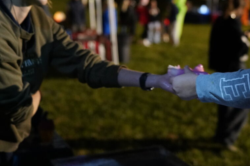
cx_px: 206
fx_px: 507
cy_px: 65
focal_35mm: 73
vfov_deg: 18.6
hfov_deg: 27.1
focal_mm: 36
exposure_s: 1/30
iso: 6400
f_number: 2.2
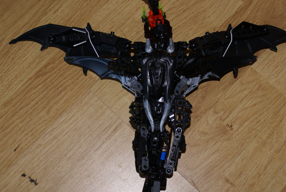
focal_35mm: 66
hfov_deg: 30.6
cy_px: 119
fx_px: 522
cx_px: 142
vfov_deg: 20.7
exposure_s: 1/60
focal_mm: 35
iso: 400
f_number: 5.6
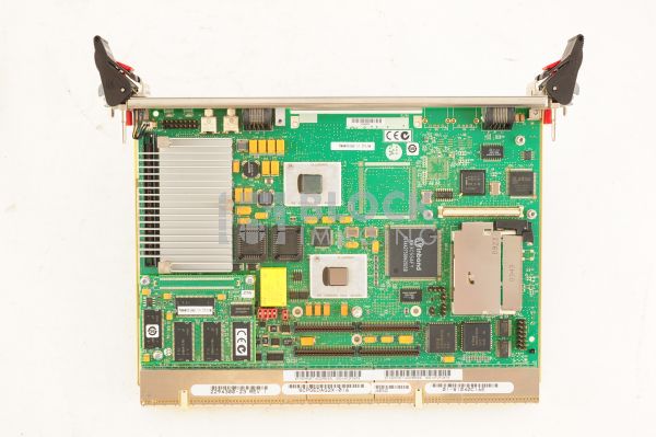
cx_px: 328
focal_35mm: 50
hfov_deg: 39.6
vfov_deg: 26.9
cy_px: 218
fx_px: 910
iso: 1600
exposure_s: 1/160
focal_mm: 50
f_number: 11
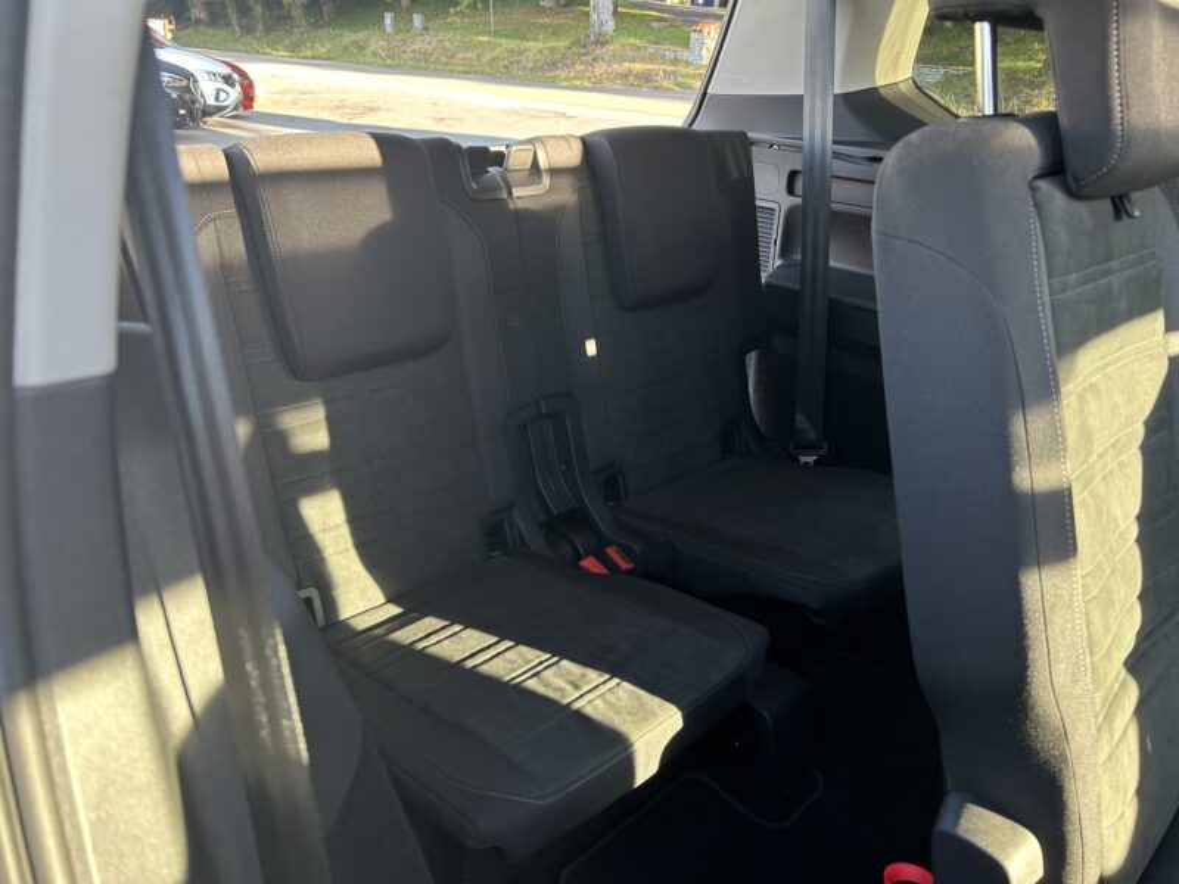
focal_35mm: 26
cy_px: 442
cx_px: 590
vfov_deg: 53.1
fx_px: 886
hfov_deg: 67.3
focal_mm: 5.7
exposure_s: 1/121
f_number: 1.5
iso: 40
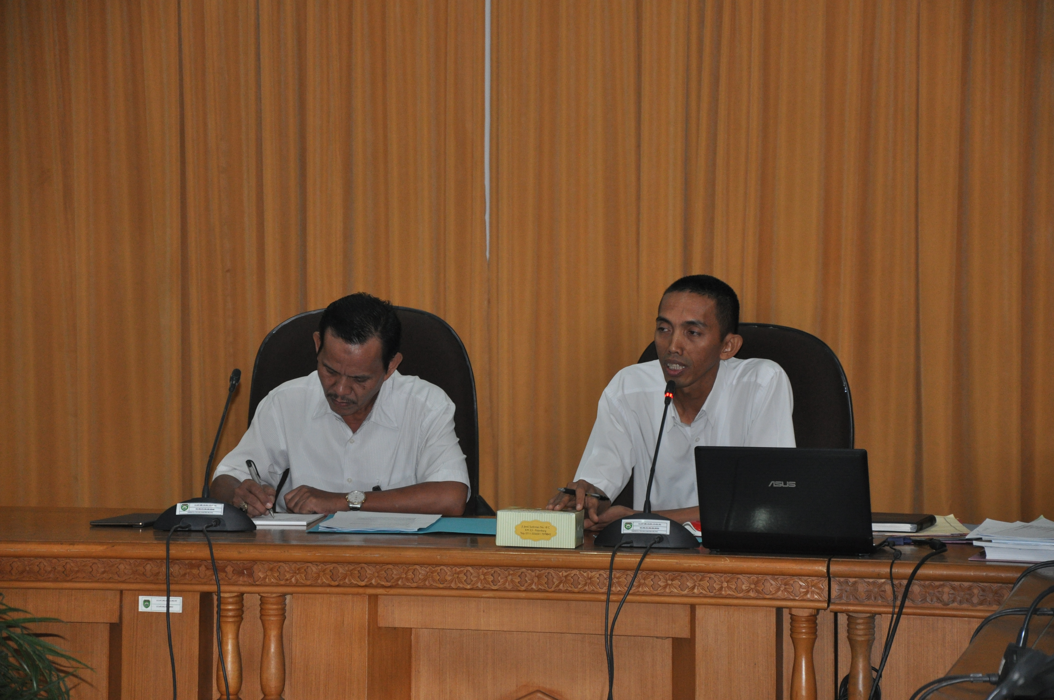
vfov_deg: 9.9
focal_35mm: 138
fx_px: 4035
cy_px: 350
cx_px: 527
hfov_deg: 14.9
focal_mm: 92
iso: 800
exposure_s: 1/60
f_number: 5.6
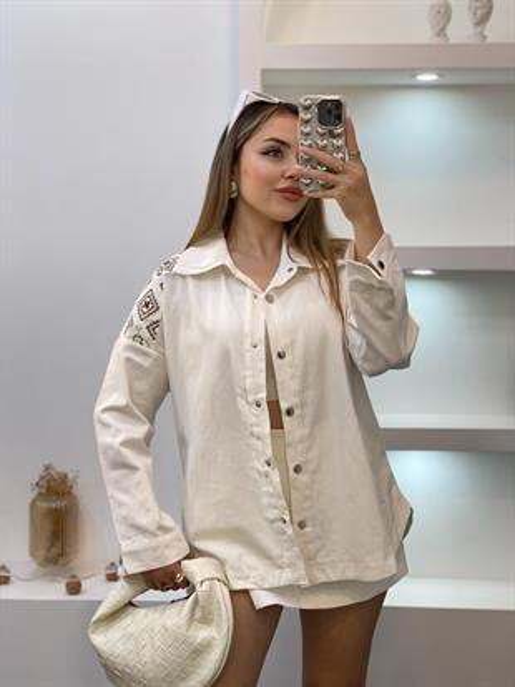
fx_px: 1031
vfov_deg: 36.8
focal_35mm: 52
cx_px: 258
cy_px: 344
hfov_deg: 28.0
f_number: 2
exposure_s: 1/100
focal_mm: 6
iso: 64
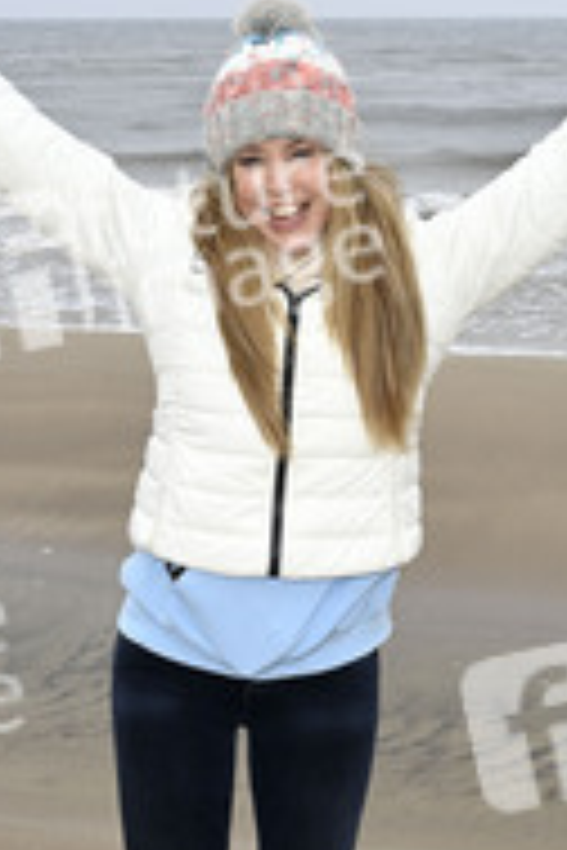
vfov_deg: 27.3
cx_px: 284
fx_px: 1748
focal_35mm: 74
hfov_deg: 18.4
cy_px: 481
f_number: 11
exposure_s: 1/250
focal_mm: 35
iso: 1000
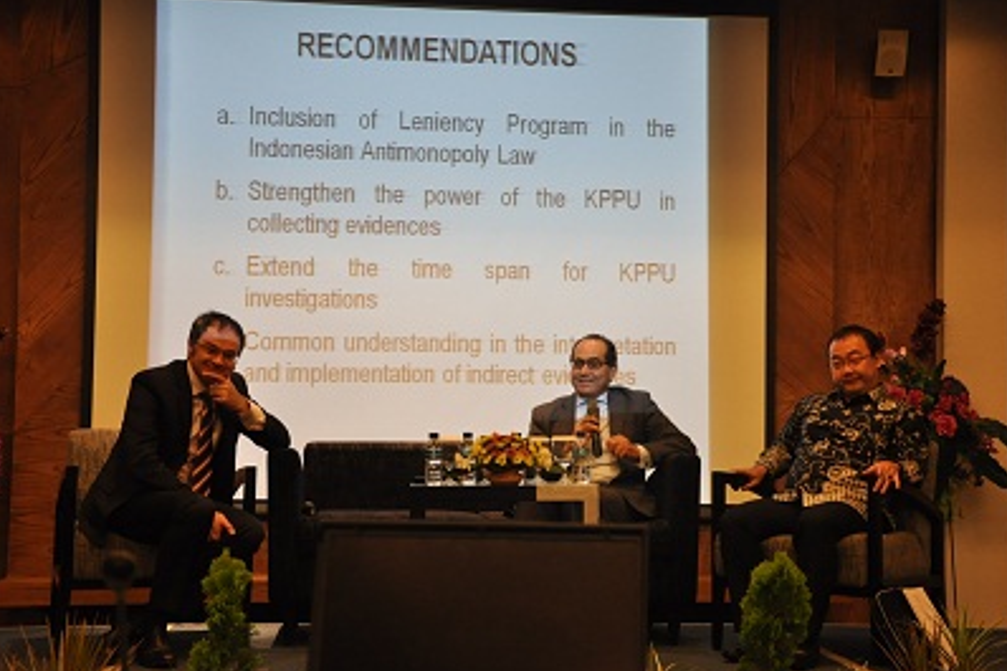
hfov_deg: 35.3
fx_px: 1581
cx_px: 533
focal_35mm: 57
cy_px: 356
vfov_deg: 23.9
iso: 800
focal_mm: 35
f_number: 4.5
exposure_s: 1/25
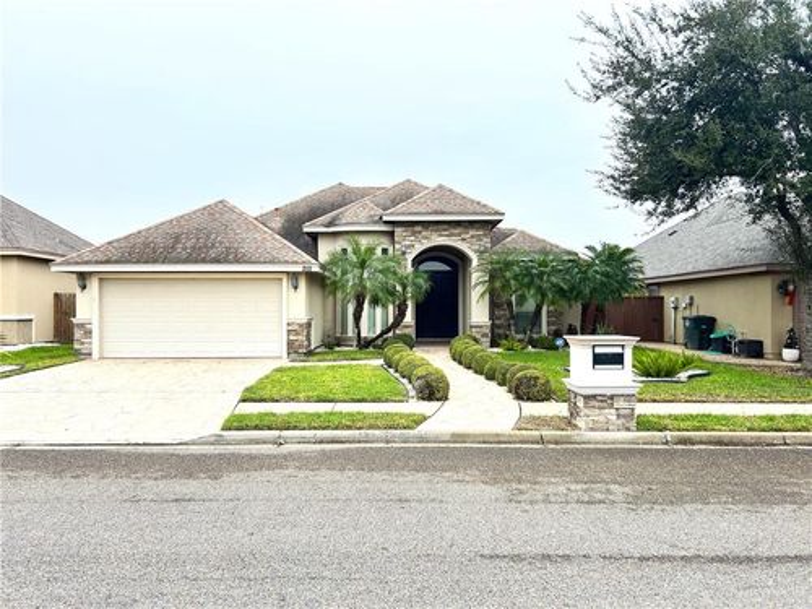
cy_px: 304
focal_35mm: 26
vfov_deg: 53.1
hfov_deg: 67.3
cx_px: 406
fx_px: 610
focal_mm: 5.7
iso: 50
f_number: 1.5
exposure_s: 1/786
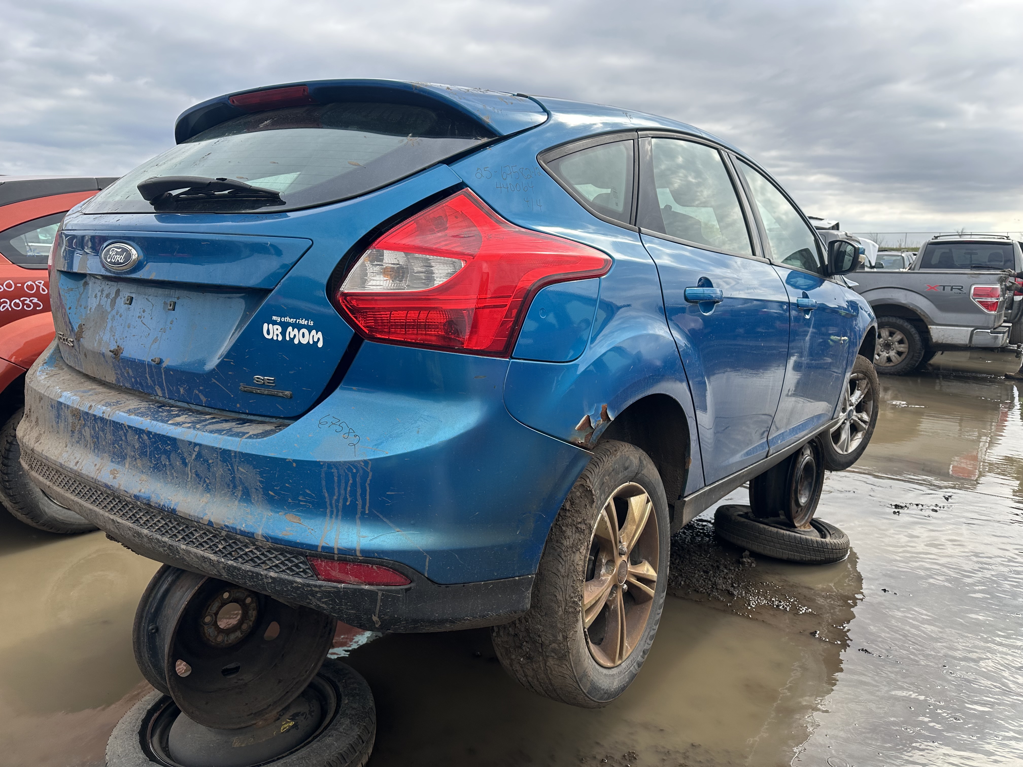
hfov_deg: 71.6
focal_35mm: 24
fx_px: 709
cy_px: 384
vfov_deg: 56.8
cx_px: 512
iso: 80
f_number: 1.78
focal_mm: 6.86
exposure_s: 1/2252
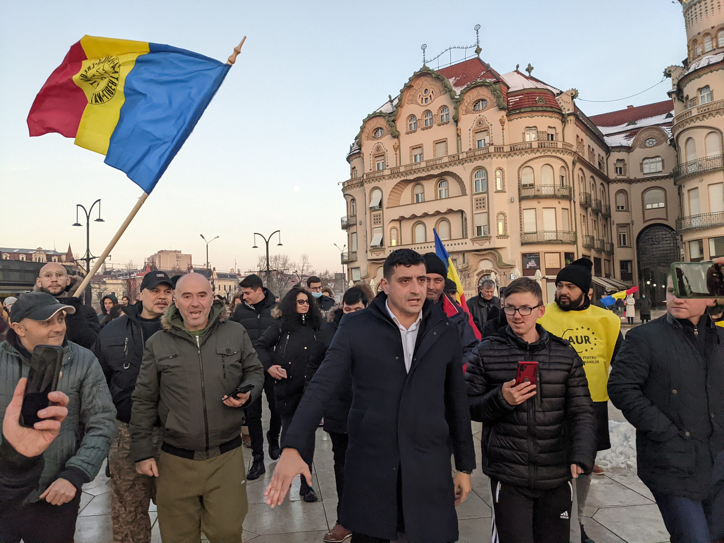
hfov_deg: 65.3
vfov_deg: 51.4
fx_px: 565
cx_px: 362
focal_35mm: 27
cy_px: 272
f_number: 1.73
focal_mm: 4.38
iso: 360
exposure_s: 1/939
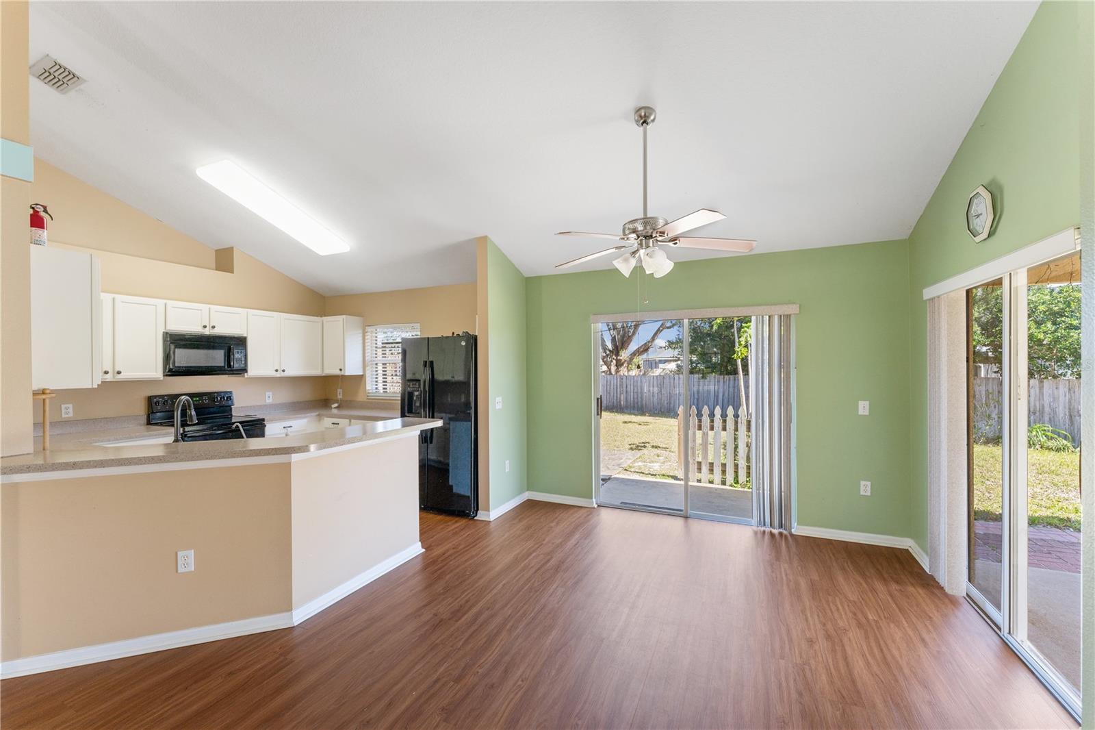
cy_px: 365
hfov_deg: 104.3
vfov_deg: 81.2
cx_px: 548
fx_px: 426
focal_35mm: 14
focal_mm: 14
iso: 320
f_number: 8
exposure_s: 1/25
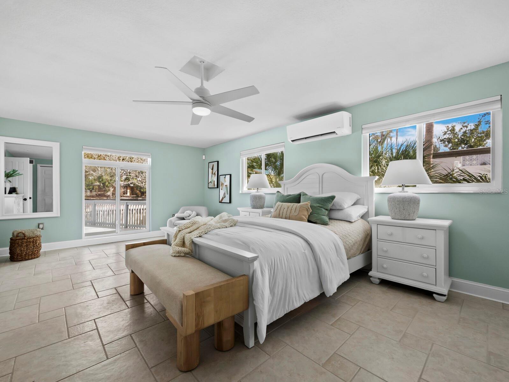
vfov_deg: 85.7
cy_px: 191
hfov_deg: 102.0
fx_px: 206
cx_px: 254
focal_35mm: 14
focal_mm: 7
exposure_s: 1/5
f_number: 11
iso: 320
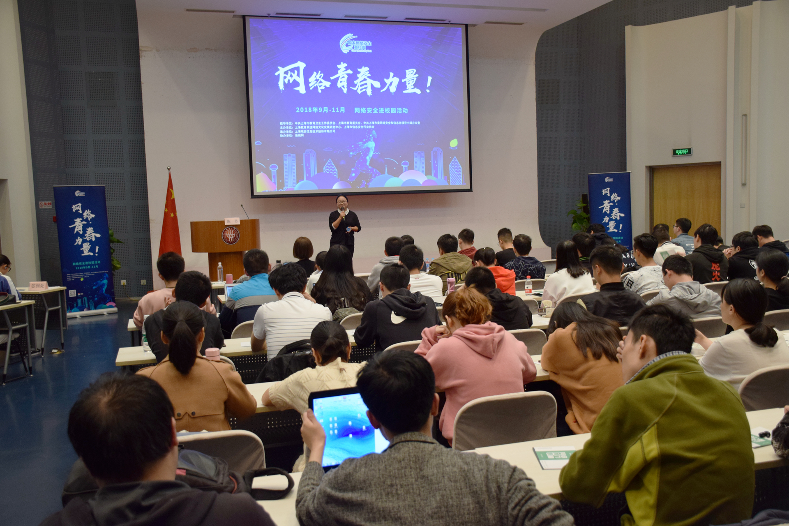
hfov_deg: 55.1
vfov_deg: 38.4
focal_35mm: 34
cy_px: 263
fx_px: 756
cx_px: 394
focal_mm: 23
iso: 900
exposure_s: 1/40
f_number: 3.8
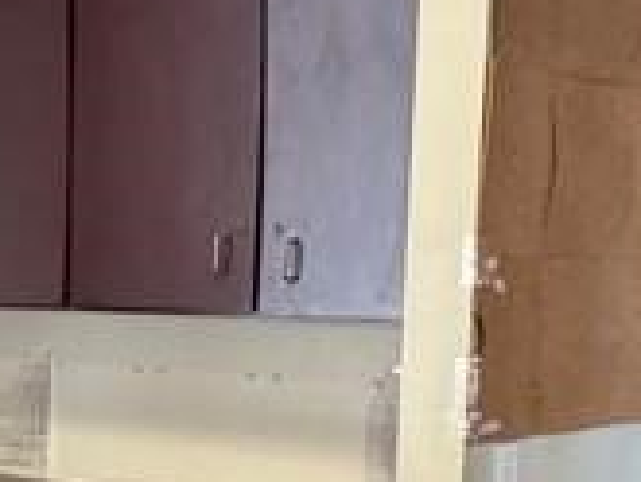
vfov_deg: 16.6
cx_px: -12
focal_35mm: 87
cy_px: 498
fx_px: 1612
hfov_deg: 21.6
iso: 640
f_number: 2.2
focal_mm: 2.22
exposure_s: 1/60
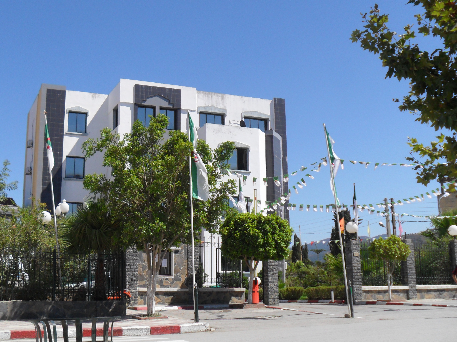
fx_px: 607
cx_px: 170
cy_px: 156
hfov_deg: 40.9
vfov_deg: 31.5
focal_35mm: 46
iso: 80
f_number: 7.6
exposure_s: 1/250
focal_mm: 6.3
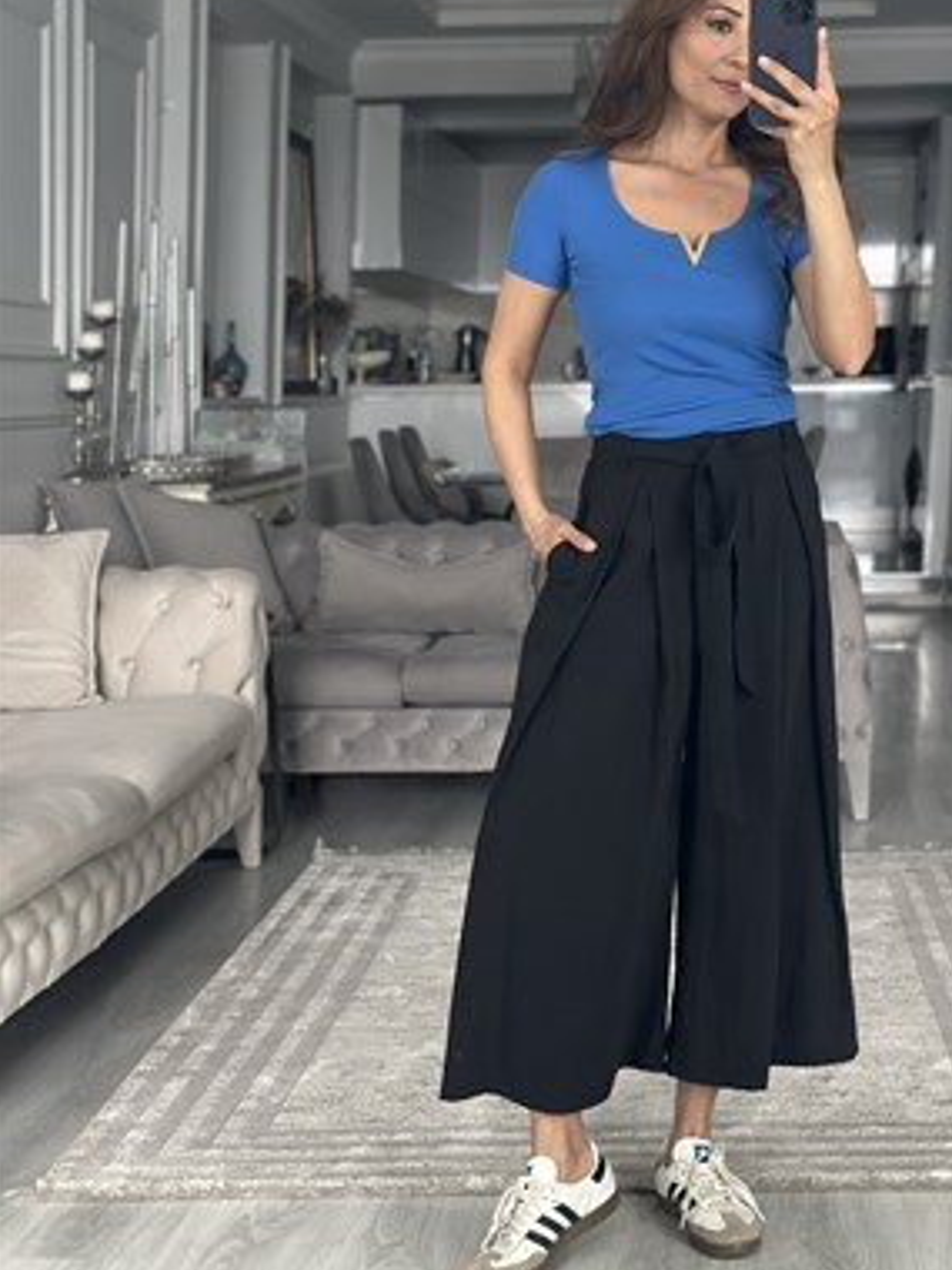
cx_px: 628
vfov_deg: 30.2
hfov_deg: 22.8
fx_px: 2347
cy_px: 538
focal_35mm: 64
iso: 320
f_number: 1.78
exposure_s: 1/60
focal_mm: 6.86
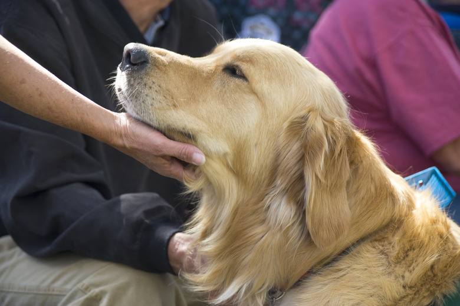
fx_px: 1341
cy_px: 153
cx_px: 230
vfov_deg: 13.0
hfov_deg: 19.5
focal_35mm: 105
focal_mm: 105
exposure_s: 1/125
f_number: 5.6
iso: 200
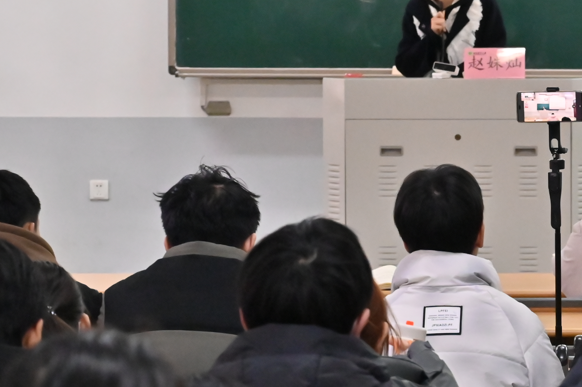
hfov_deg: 11.5
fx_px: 2843
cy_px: 57
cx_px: 636
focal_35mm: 176
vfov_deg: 7.8
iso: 4000
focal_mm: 65
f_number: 5.6
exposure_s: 1/160
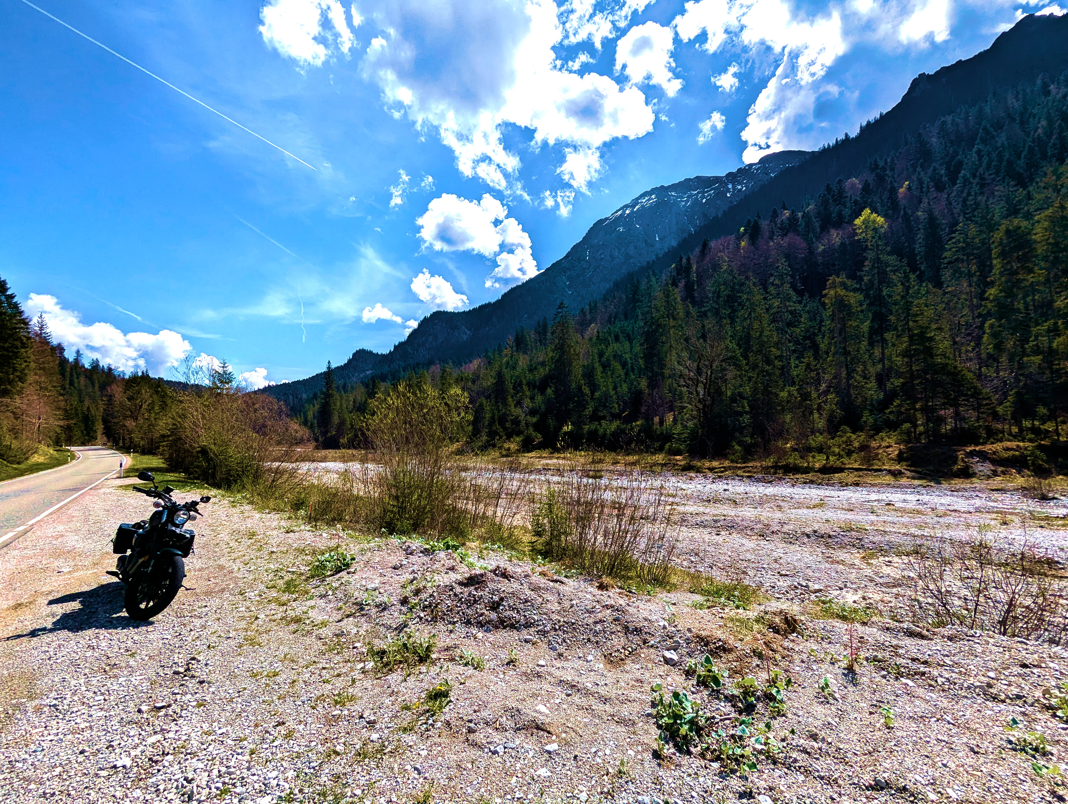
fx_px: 494
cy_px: 402
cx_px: 534
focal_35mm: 16
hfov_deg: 94.4
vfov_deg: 78.2
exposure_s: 1/4049
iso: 41
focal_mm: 2.35
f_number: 2.2
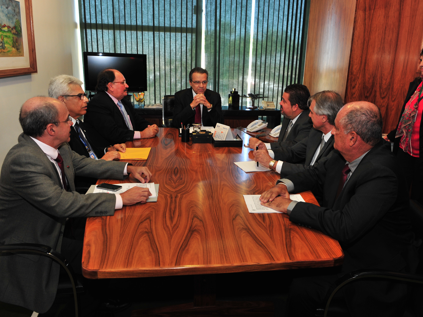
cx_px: 230
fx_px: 330
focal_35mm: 27
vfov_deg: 51.3
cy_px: 163
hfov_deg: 65.2
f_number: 5.6
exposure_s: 1/80
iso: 800
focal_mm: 24
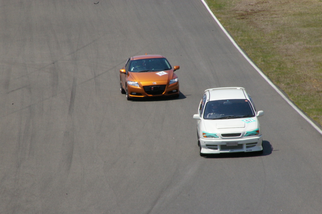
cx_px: 161
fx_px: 3353
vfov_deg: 3.7
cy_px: 107
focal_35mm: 375
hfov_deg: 5.5
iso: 800
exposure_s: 1/125
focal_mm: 250
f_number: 38
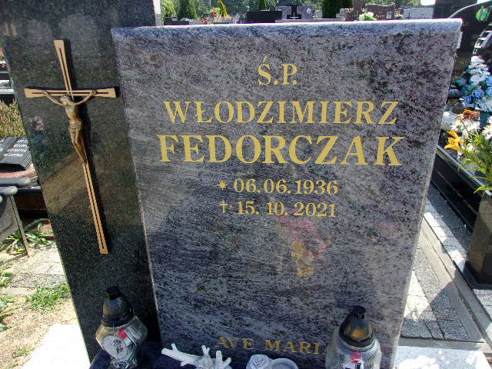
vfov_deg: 51.4
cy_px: 184
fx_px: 384
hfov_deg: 65.3
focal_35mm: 27
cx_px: 246
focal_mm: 4.9
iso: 80
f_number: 3
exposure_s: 1/400
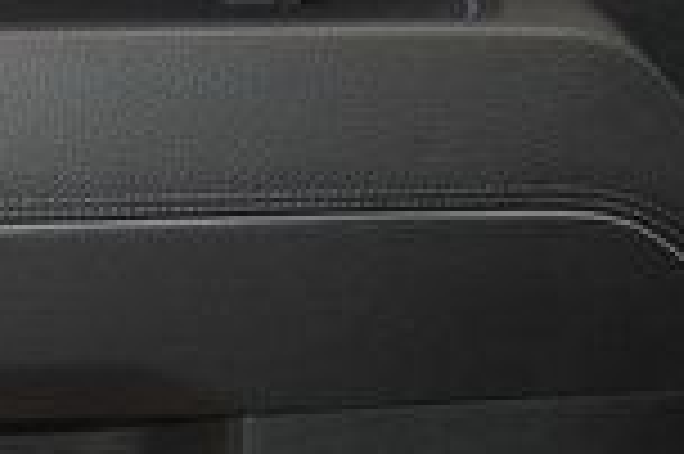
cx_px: -378
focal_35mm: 152
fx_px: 2885
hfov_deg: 12.7
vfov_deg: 9.0
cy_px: 267
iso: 2800
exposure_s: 1/125
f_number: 3.8
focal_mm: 24
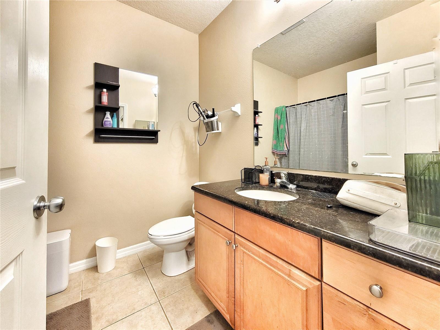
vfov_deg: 89.9
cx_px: 220
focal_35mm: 13
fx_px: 165
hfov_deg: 106.2
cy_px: 165
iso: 320
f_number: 2.2
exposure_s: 1/40
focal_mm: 2.2
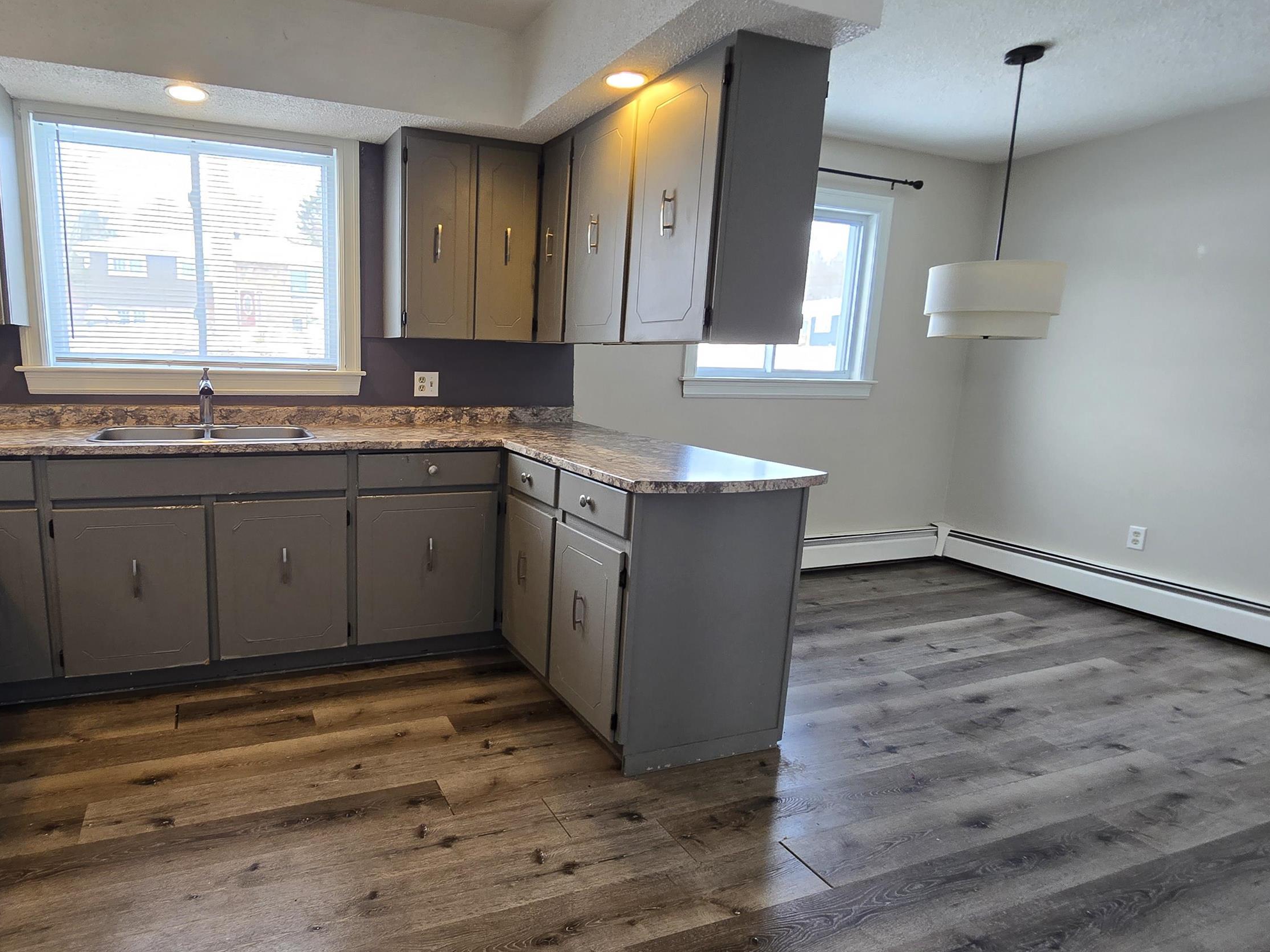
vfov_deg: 71.6
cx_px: 466
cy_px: 494
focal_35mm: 18
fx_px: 660
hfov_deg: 85.8
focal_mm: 2.2
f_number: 2.2
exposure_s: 1/60
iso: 125
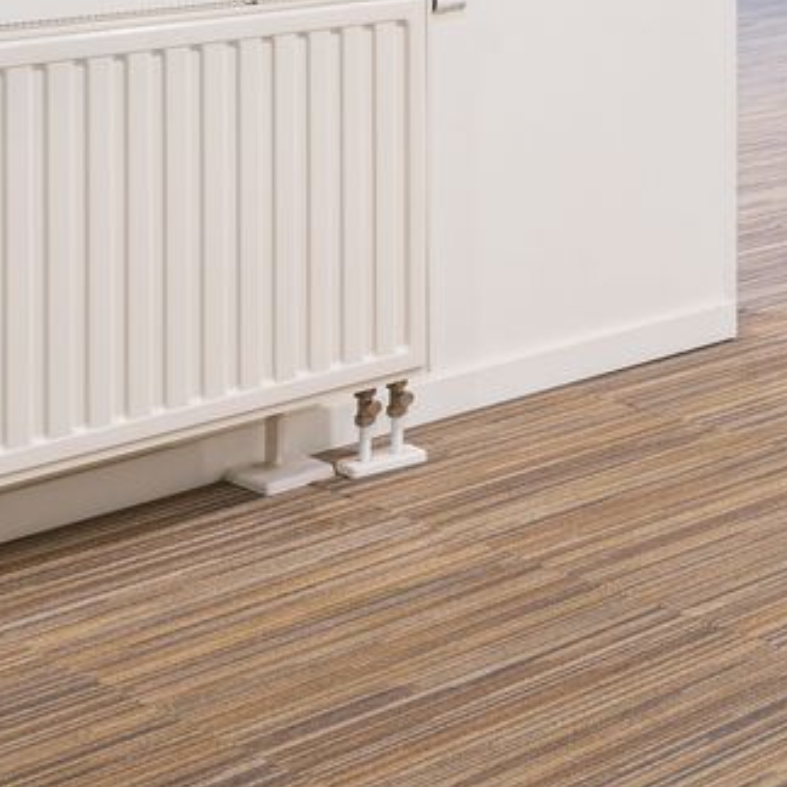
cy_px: -213
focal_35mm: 84
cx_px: 1555
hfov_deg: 16.2
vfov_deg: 19.2
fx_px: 2161
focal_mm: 16
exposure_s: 1/5
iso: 250
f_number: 11
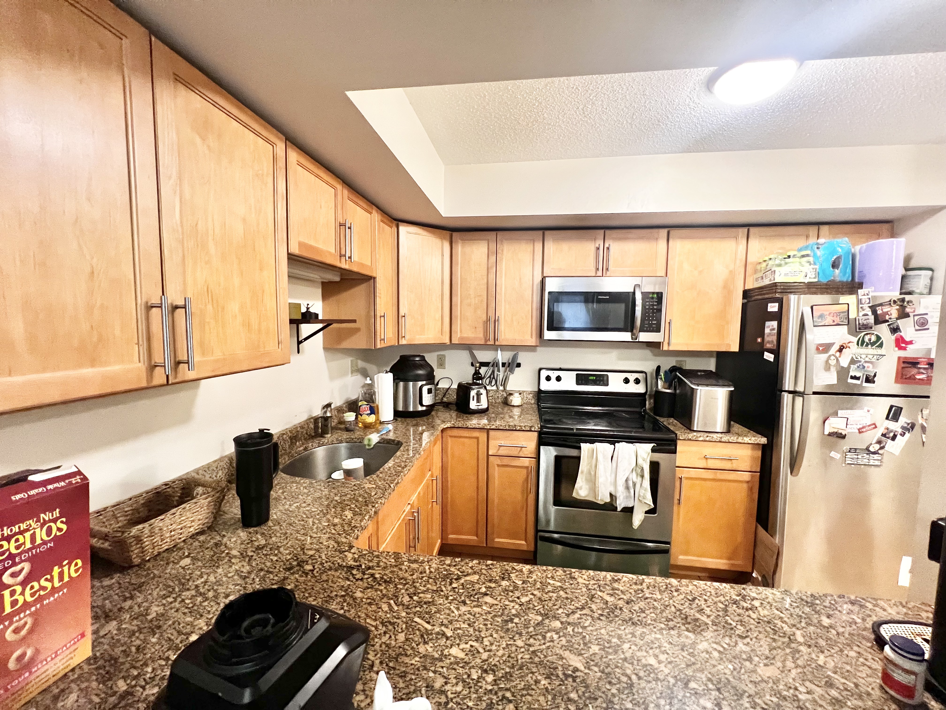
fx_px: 355
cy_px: 355
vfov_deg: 89.9
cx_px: 473
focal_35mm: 13
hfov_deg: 106.2
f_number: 1.8
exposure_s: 1/60
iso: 500
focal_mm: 1.57
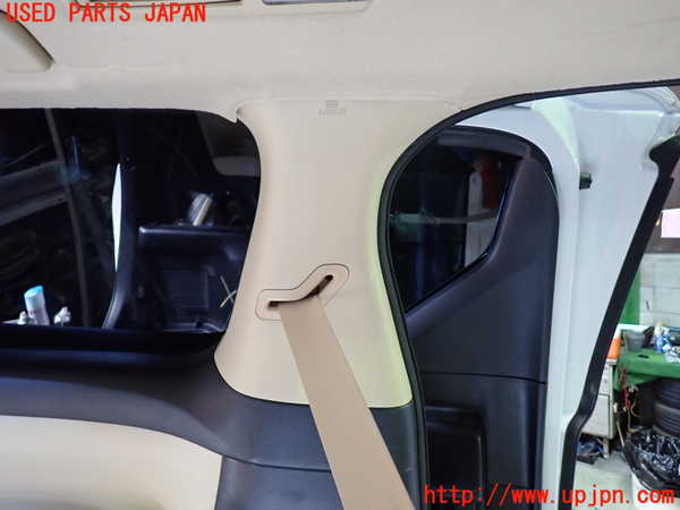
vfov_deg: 54.9
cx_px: 340
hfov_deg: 69.4
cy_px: 255
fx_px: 491
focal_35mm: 25
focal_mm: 4.5
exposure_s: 1/30
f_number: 2
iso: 500
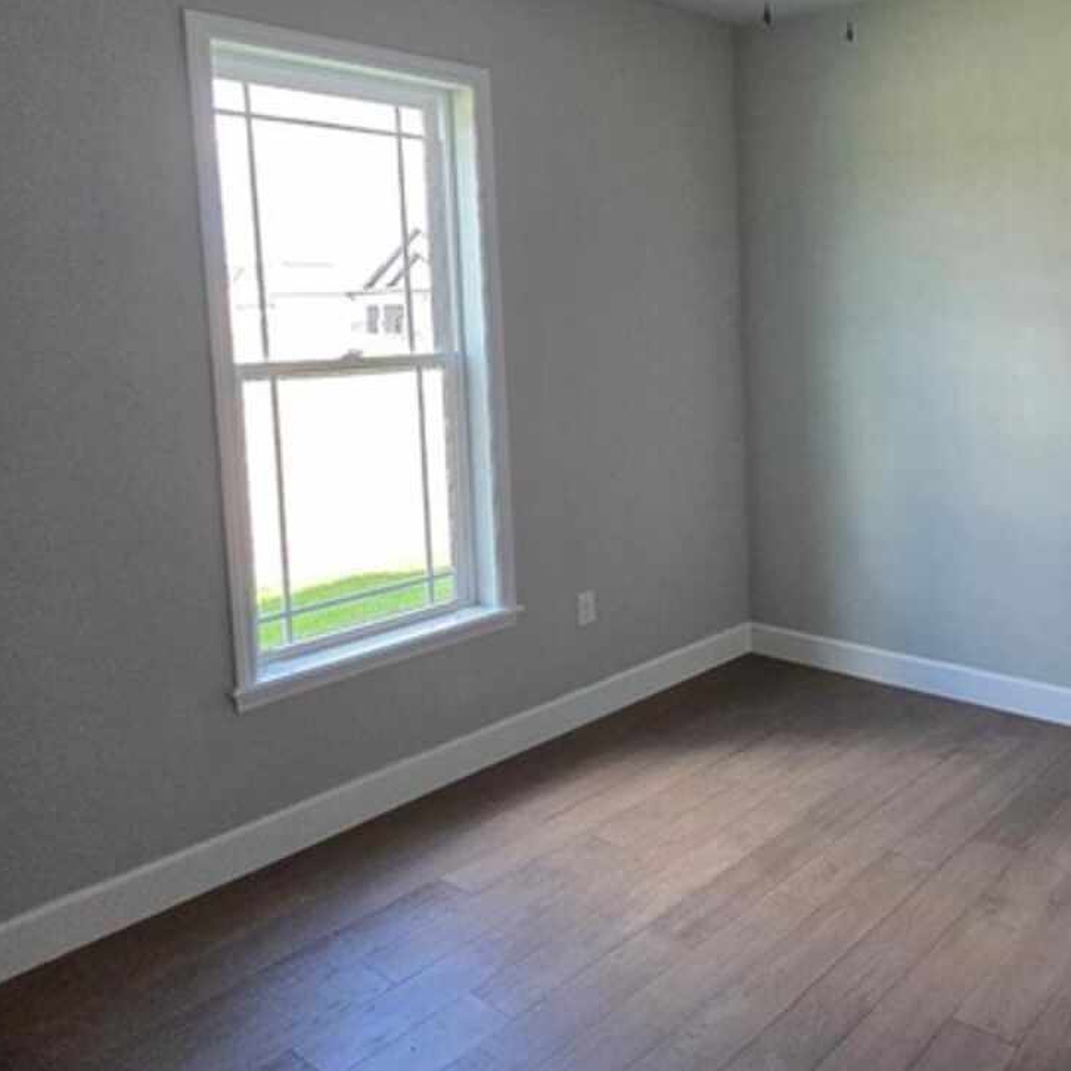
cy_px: 382
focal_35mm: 27
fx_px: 945
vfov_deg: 58.1
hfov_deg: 54.3
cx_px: 882
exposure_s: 1/120
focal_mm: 2.2
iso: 250
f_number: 2.2
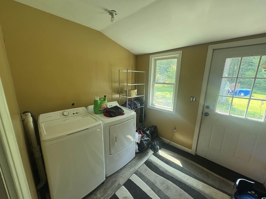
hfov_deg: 102.1
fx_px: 108
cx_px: 133
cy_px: 100
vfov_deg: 85.7
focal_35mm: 14
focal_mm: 2.22
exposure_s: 1/60
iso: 160
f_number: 2.2
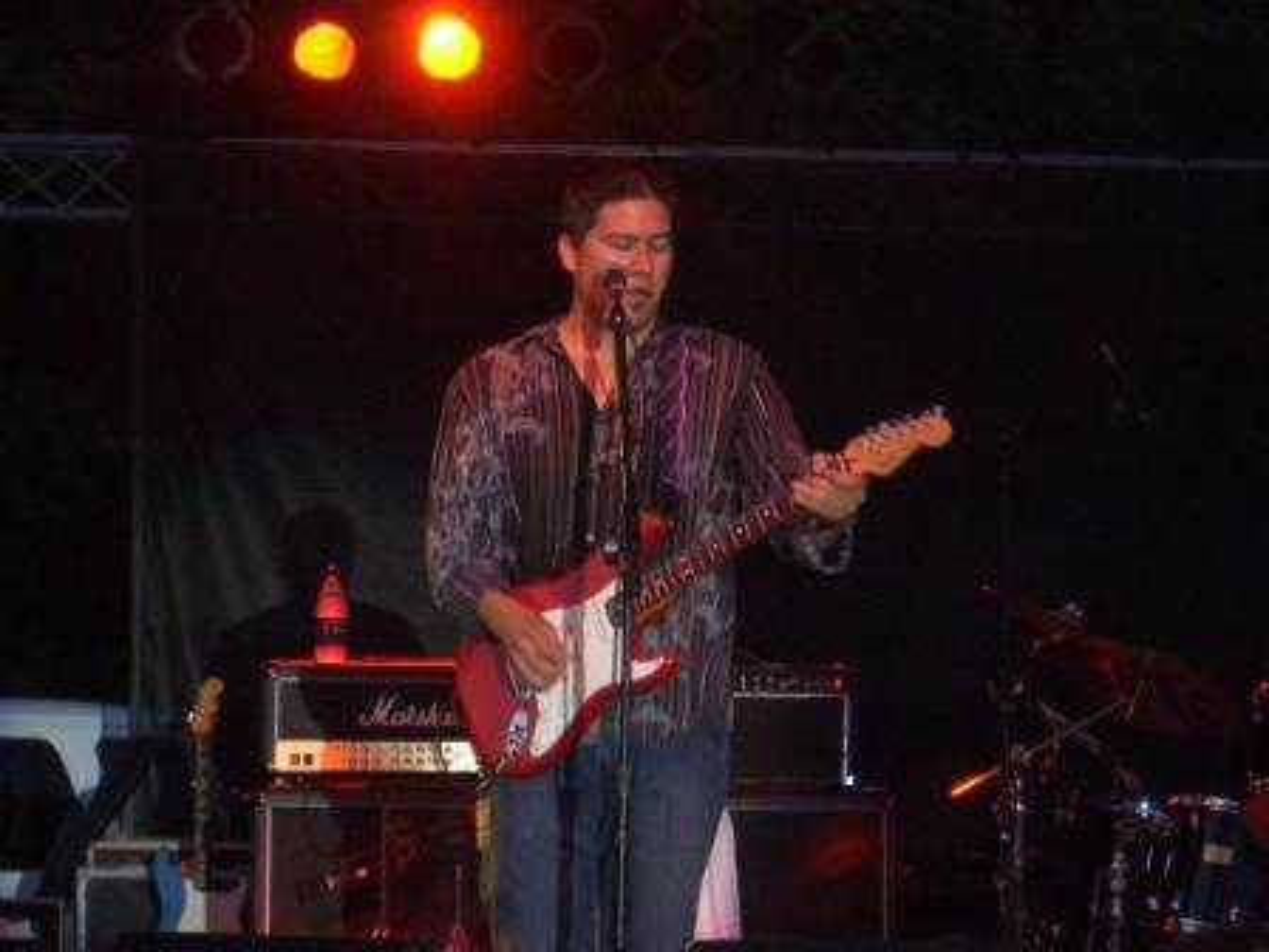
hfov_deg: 18.7
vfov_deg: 14.1
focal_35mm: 105
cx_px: 634
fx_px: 3849
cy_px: 476
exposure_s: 1/60
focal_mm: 17.4
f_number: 4.8
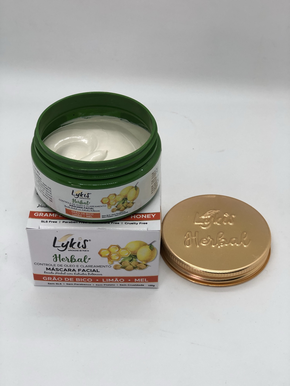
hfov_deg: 25.7
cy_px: 193
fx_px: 637
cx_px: 145
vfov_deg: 33.8
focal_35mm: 57
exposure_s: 1/30
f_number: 2.8
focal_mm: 6.6
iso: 20
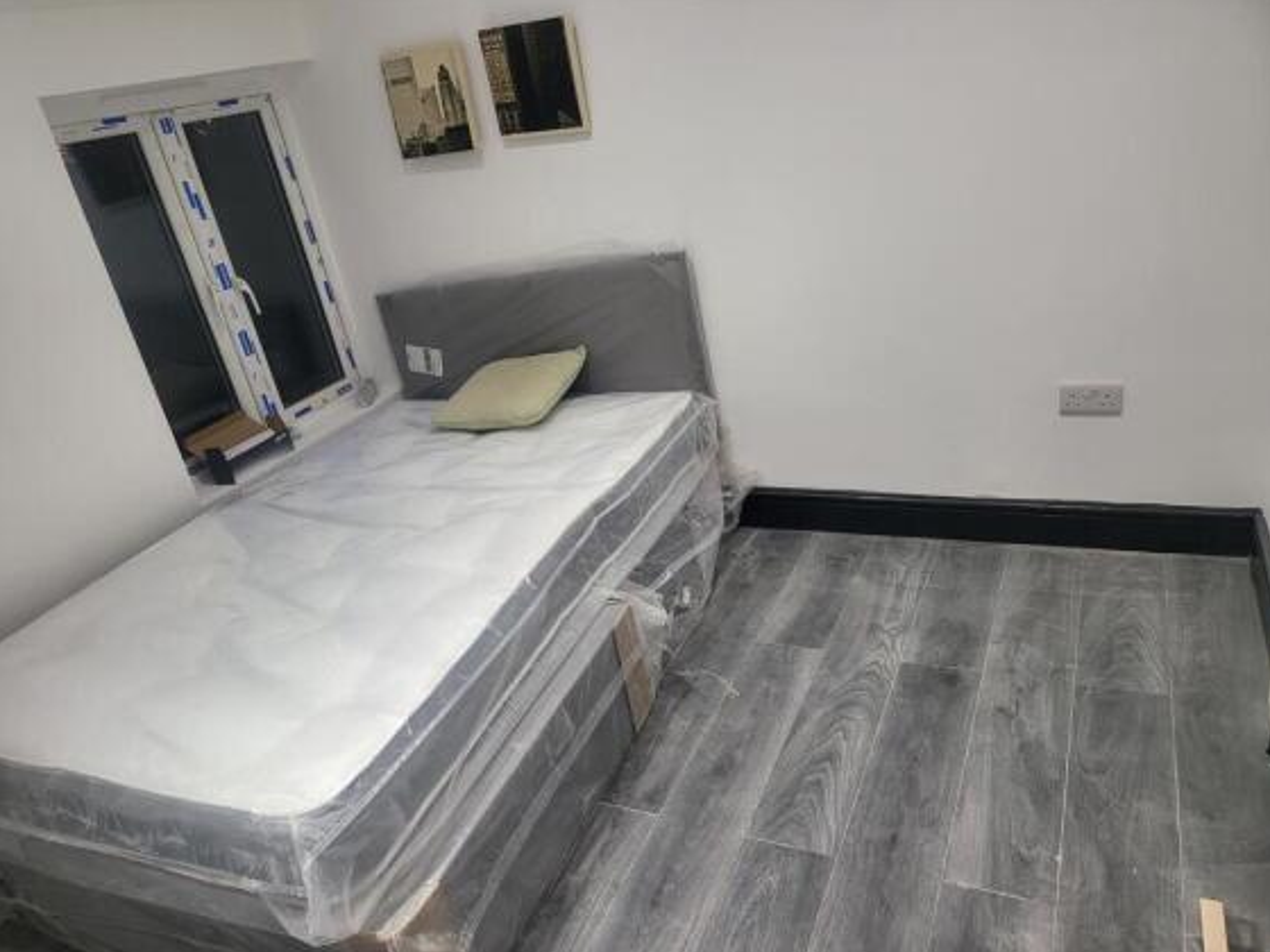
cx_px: 620
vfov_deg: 54.9
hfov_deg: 69.4
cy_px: 486
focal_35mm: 25
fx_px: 917
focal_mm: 5
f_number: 1.8
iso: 200
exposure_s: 1/100
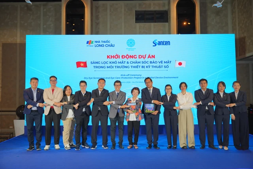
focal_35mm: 31
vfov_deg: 42.3
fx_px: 218
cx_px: 126
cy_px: 84
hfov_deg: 60.3
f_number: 4
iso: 500
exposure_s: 1/200
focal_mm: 31
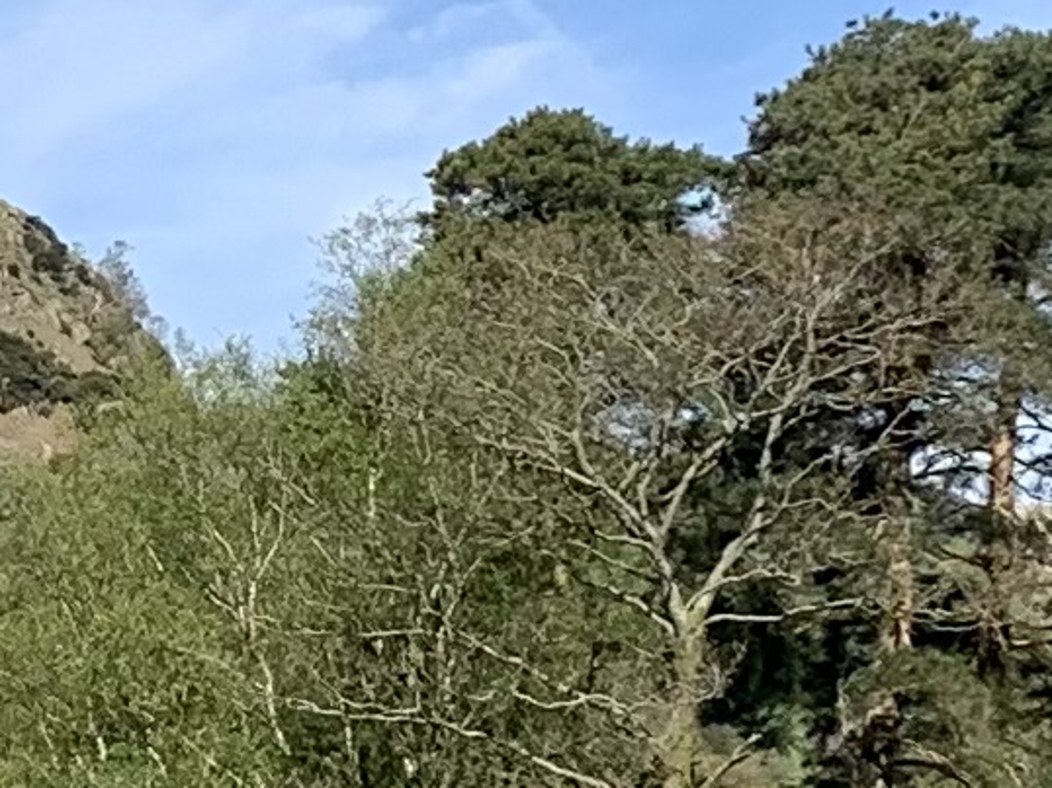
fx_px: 5924
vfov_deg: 7.6
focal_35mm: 195
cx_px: -172
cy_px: 450
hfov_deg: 10.0
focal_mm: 4.25
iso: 25
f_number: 1.8
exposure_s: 1/2364
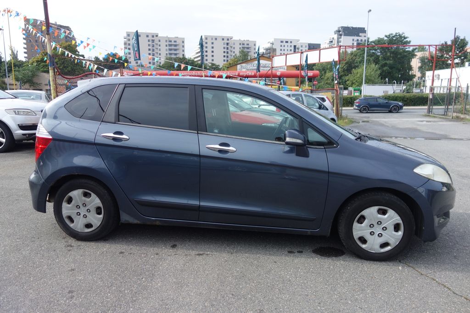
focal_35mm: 28
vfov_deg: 46.4
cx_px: 235
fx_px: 366
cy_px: 156
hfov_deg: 65.5
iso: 125
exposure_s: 1/2000
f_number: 1.8
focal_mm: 10.4
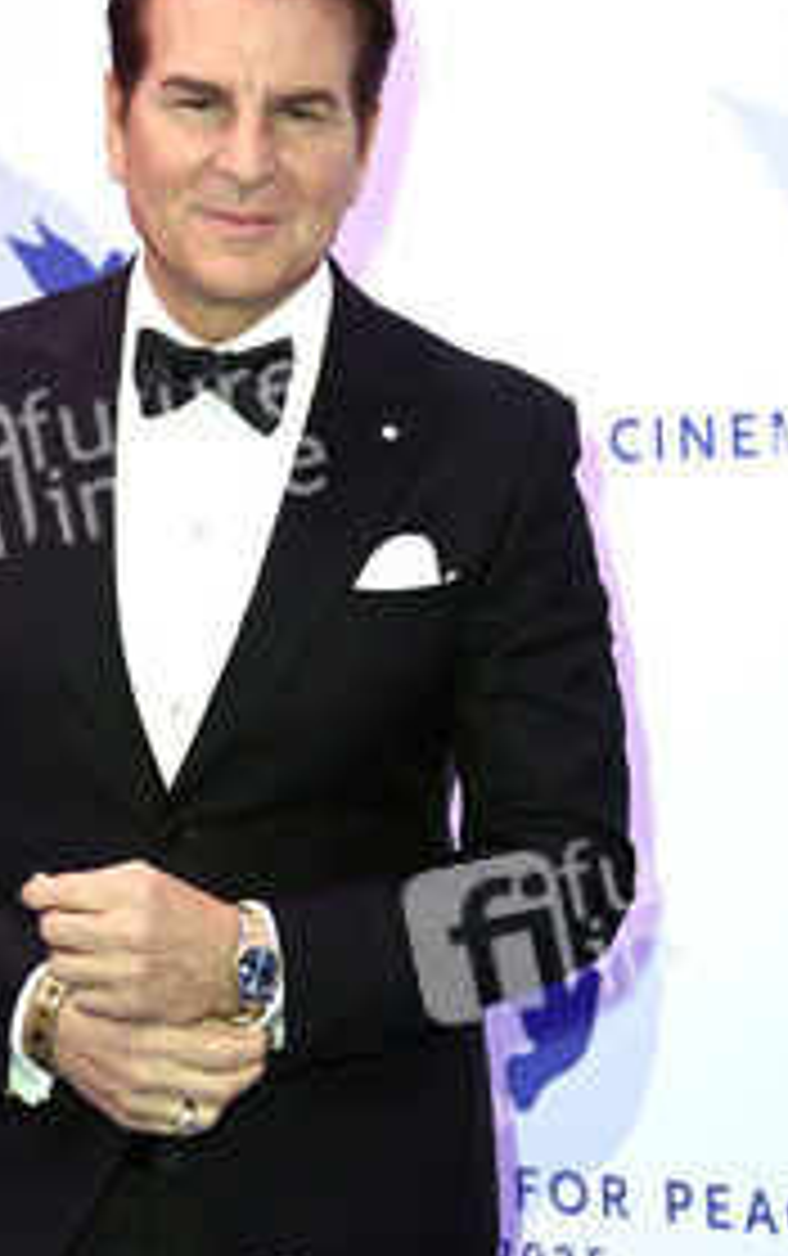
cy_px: 693
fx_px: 4250
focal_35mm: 124
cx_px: 225
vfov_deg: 16.8
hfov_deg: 10.6
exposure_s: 1/250
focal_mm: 85
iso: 1000
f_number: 5.6
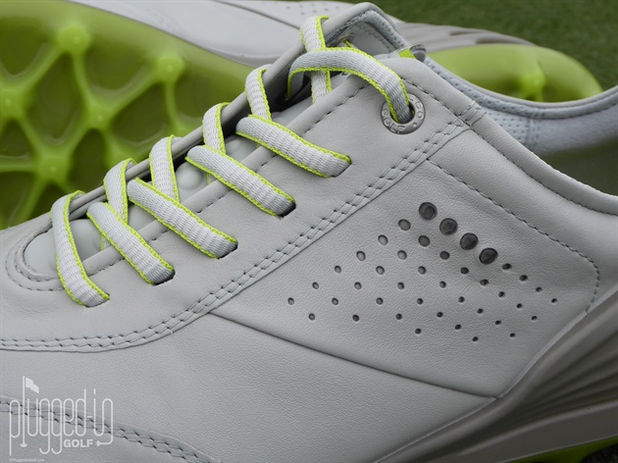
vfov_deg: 27.5
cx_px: 309
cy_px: 232
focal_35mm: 53
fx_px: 946
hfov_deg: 36.2
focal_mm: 9
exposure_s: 1/400
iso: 80
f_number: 4.1
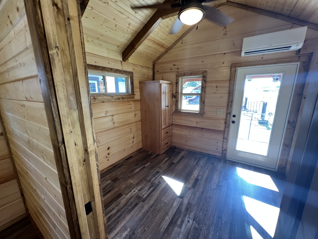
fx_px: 119
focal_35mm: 13
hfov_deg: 106.2
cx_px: 159
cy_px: 120
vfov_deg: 89.9
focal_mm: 1.57
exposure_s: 1/60
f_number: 1.8
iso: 160
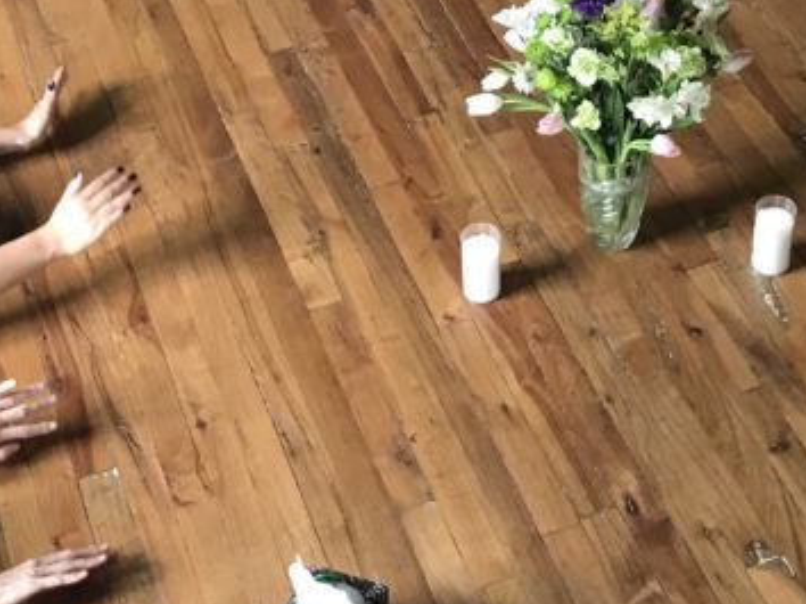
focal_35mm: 81
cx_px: 490
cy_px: 230
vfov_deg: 18.2
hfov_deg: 24.1
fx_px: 1885
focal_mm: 3.99
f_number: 1.8
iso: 50
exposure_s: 1/15
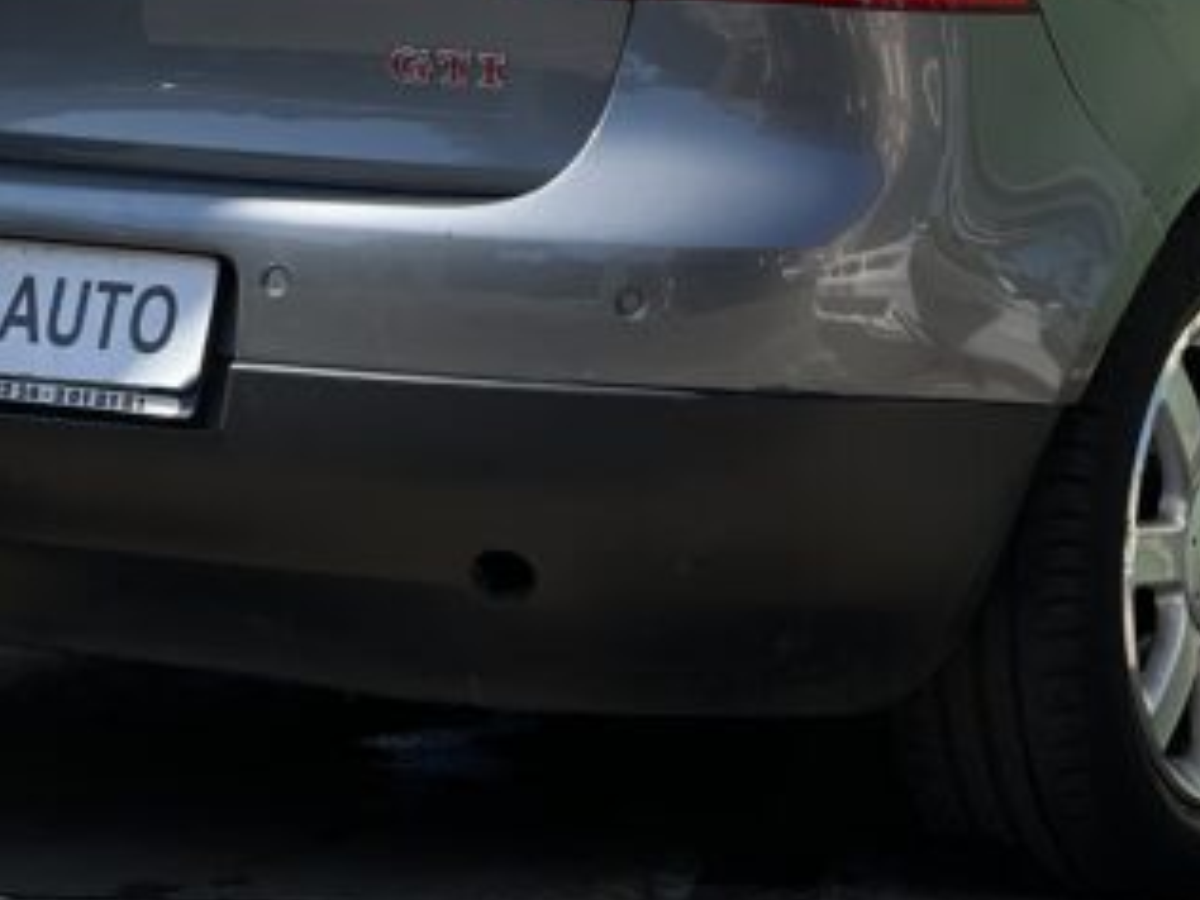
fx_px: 6760
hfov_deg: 10.1
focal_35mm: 195
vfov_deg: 7.6
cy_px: 49
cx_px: 786
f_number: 2.8
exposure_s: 1/585
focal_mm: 9
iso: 32
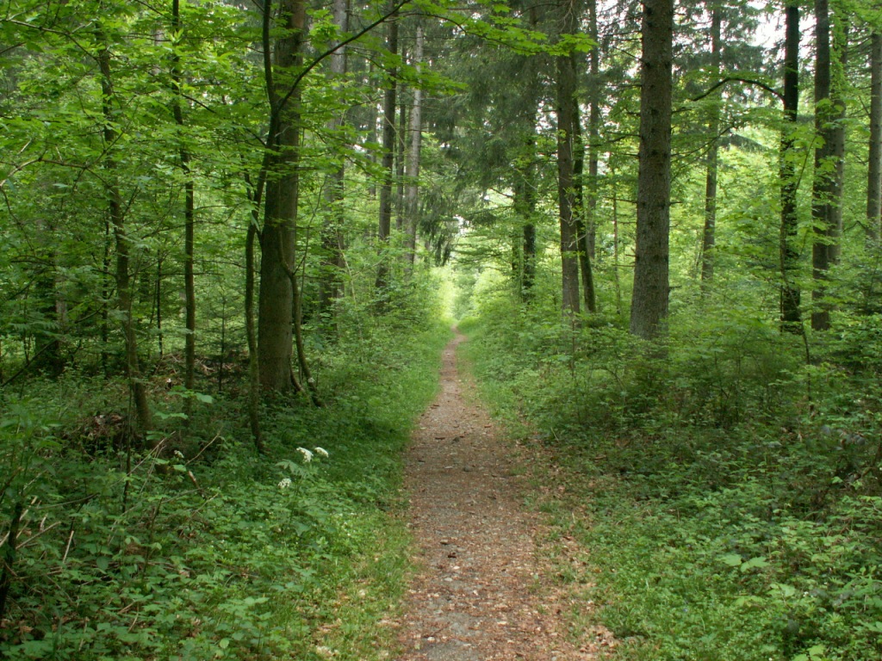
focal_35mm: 35
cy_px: 330
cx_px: 441
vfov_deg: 40.7
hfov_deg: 52.6
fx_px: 892
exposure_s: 1/40
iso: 125
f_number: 2.8
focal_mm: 5.86
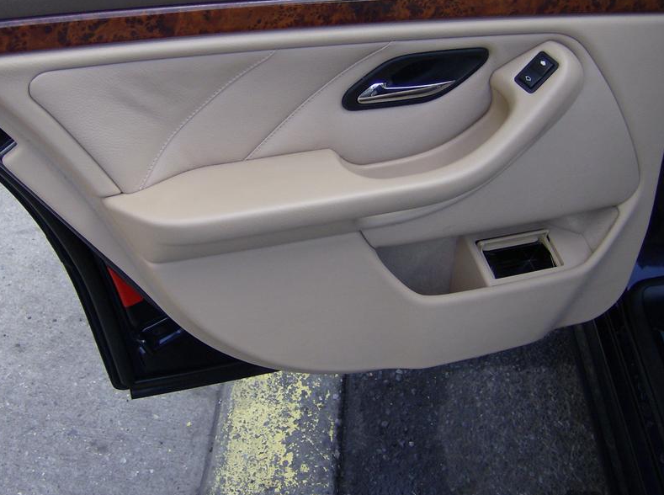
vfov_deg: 30.6
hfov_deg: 40.4
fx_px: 899
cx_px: 277
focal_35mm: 47
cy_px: 184
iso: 100
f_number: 2.8
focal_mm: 6
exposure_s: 1/222
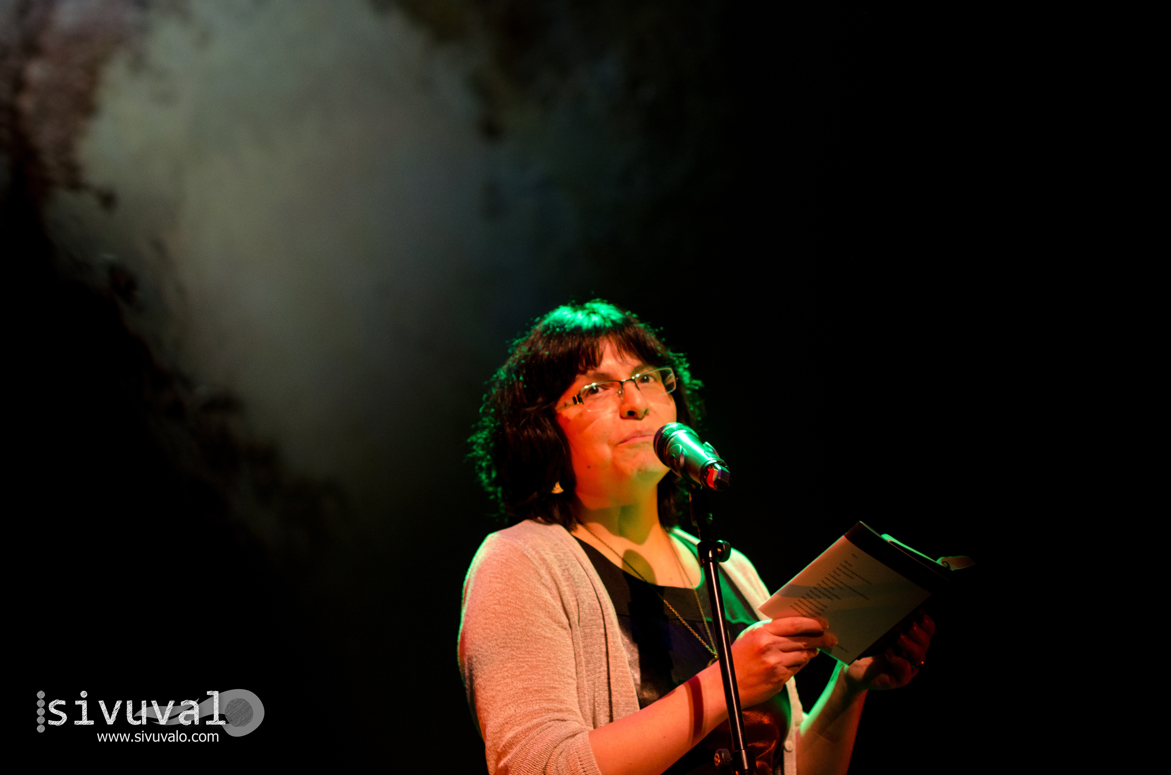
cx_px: 586
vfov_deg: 10.7
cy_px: 388
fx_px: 4139
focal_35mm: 128
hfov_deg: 16.1
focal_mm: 85
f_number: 2
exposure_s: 1/100
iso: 800
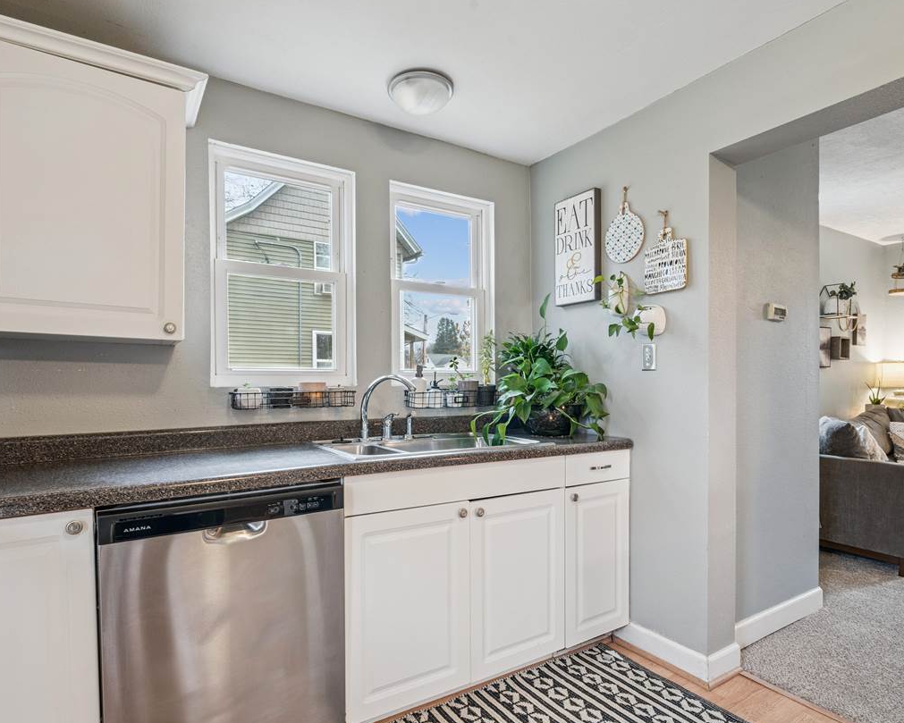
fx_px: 508
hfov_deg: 83.3
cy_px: 373
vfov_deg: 70.8
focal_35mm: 19
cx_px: 445
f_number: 10
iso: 400
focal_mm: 16
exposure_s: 1/2
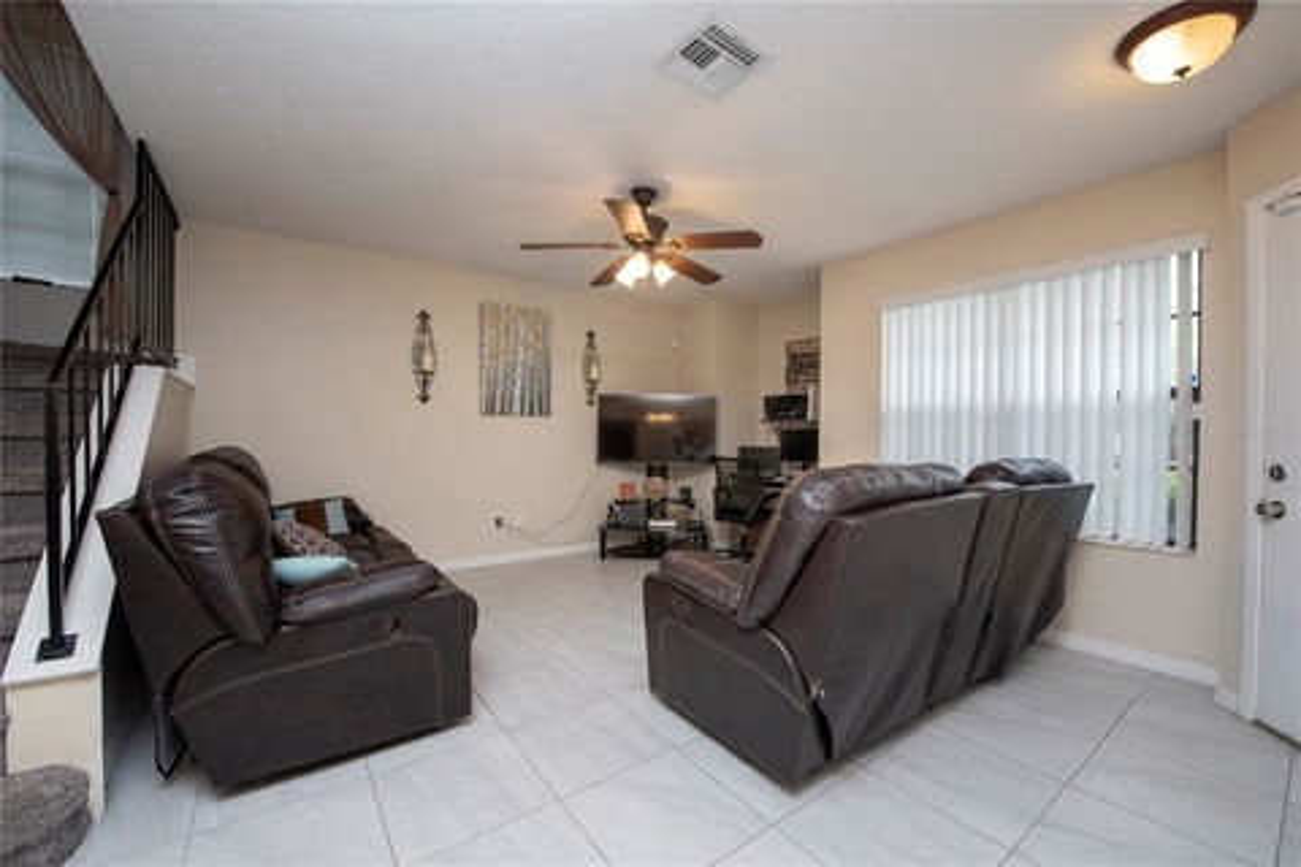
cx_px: 650
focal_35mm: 14
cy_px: 434
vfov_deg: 81.2
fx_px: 506
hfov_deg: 104.3
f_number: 10
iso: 125
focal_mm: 14
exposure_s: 1/4
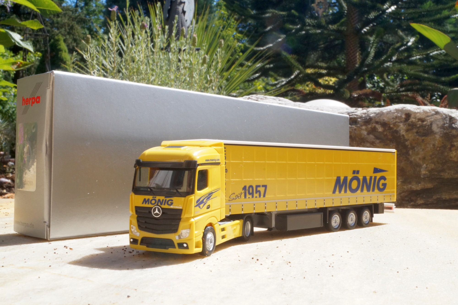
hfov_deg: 49.6
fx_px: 496
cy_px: 152
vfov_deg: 34.2
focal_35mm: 39
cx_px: 229
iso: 640
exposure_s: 1/60
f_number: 25
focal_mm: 26
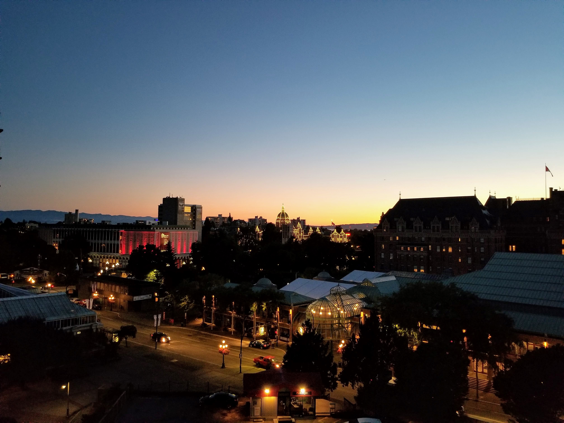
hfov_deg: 67.3
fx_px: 424
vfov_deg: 53.1
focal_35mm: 26
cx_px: 282
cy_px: 212
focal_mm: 4.25
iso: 250
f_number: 1.7
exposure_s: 1/30
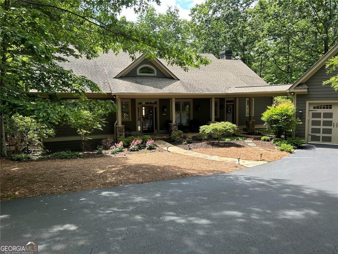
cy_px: 127
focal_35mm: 26
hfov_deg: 67.3
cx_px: 169
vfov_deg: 53.1
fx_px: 254
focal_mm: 5.7
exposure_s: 1/753
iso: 50
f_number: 1.5
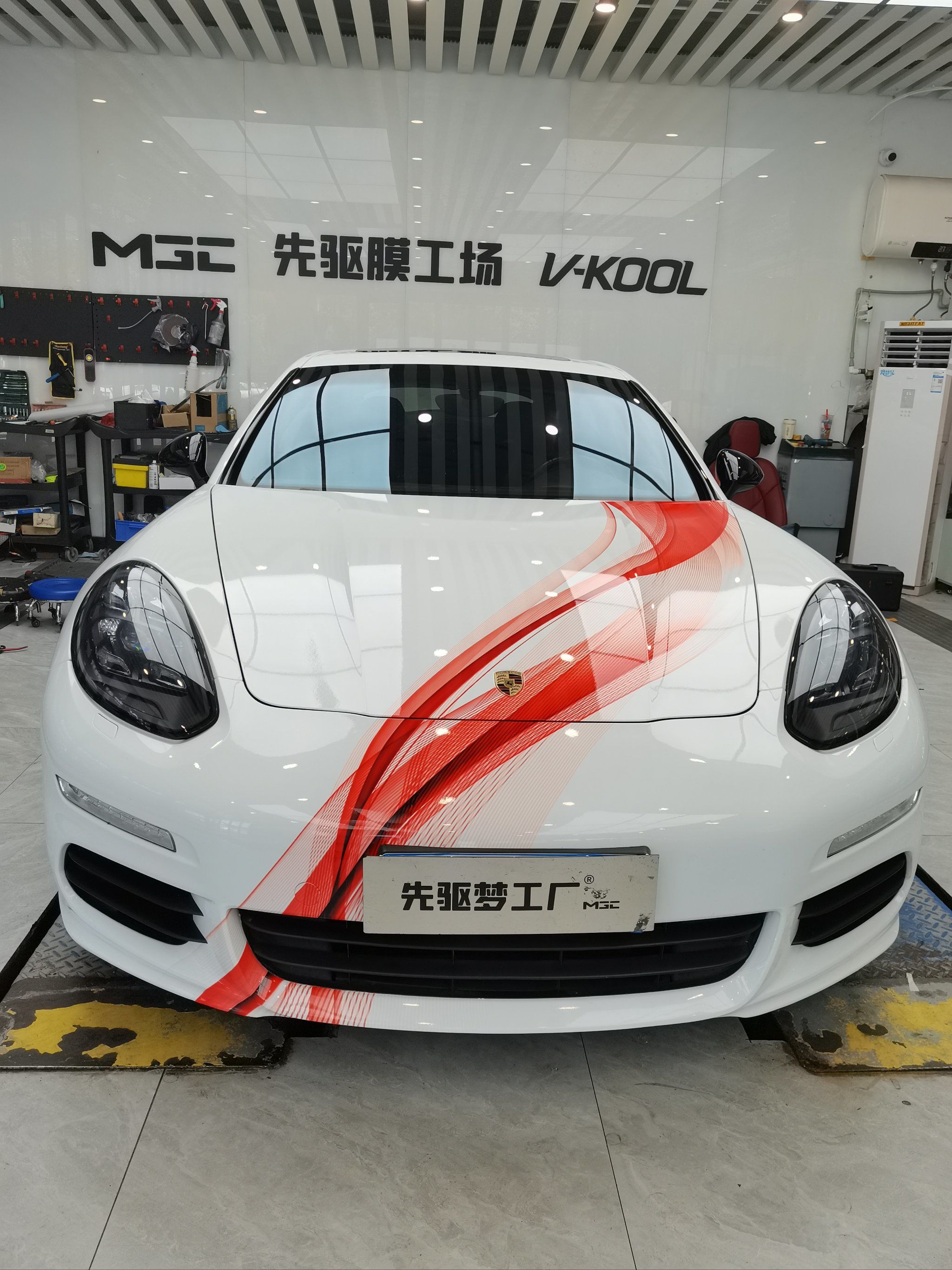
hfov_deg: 51.4
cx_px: 476
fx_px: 990
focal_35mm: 27
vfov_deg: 65.3
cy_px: 635
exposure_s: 1/161
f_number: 1.9
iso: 50
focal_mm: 4.94
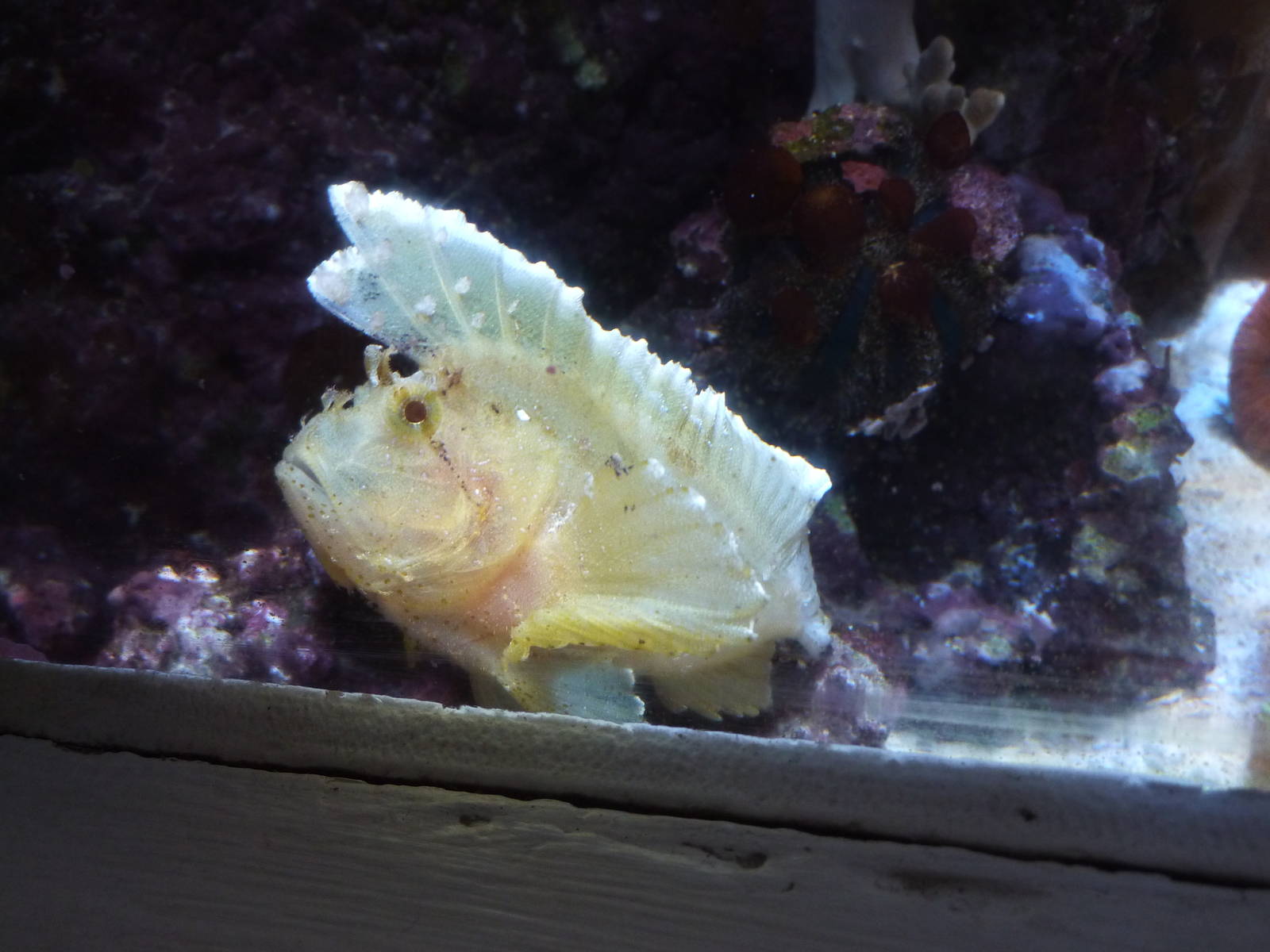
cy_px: 476
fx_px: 1357
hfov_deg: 50.1
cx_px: 635
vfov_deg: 38.7
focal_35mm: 37
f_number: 3.6
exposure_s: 1/30
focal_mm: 6.1
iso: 250
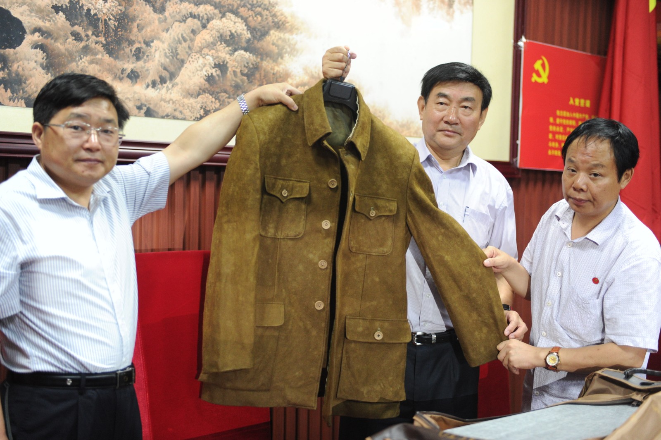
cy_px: 220
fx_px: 954
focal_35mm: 52
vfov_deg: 25.9
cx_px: 330
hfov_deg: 38.2
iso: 3200
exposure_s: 1/125
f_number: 2.8
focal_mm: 52
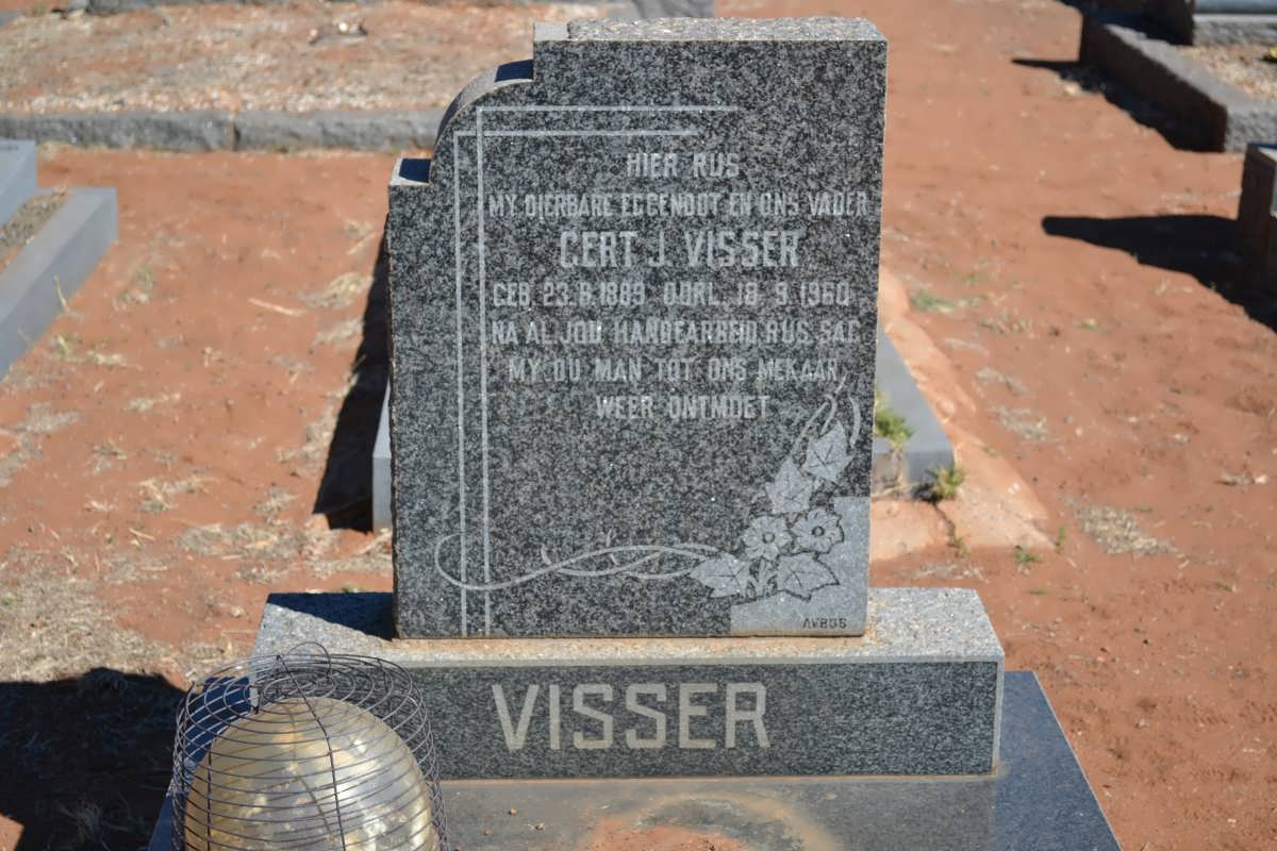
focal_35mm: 63
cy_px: 426
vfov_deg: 21.6
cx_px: 638
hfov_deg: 31.9
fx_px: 2235
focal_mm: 42
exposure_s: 1/125
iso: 110
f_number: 5.6
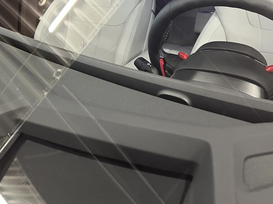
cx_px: 118
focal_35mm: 41
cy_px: 97
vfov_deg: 35.1
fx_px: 323
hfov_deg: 45.7
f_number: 1.5
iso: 250
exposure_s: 1/50
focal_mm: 5.7
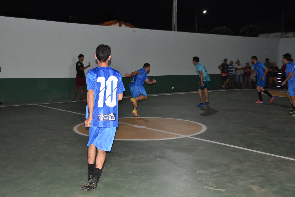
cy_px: 98
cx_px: 148
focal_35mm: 36
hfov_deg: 53.1
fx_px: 295
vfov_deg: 36.9
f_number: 5.6
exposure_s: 1/100
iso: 1600
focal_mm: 24
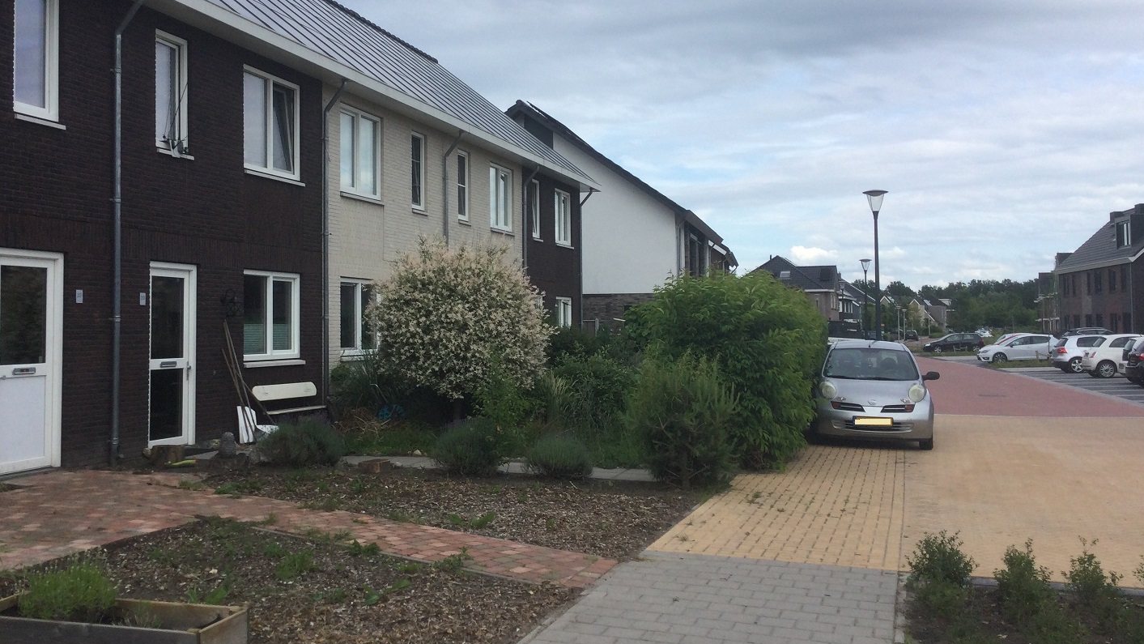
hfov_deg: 51.5
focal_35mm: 39
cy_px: 262
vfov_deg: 30.4
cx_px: 504
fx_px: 1183
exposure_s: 1/673
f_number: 2.4
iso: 25
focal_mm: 3.3
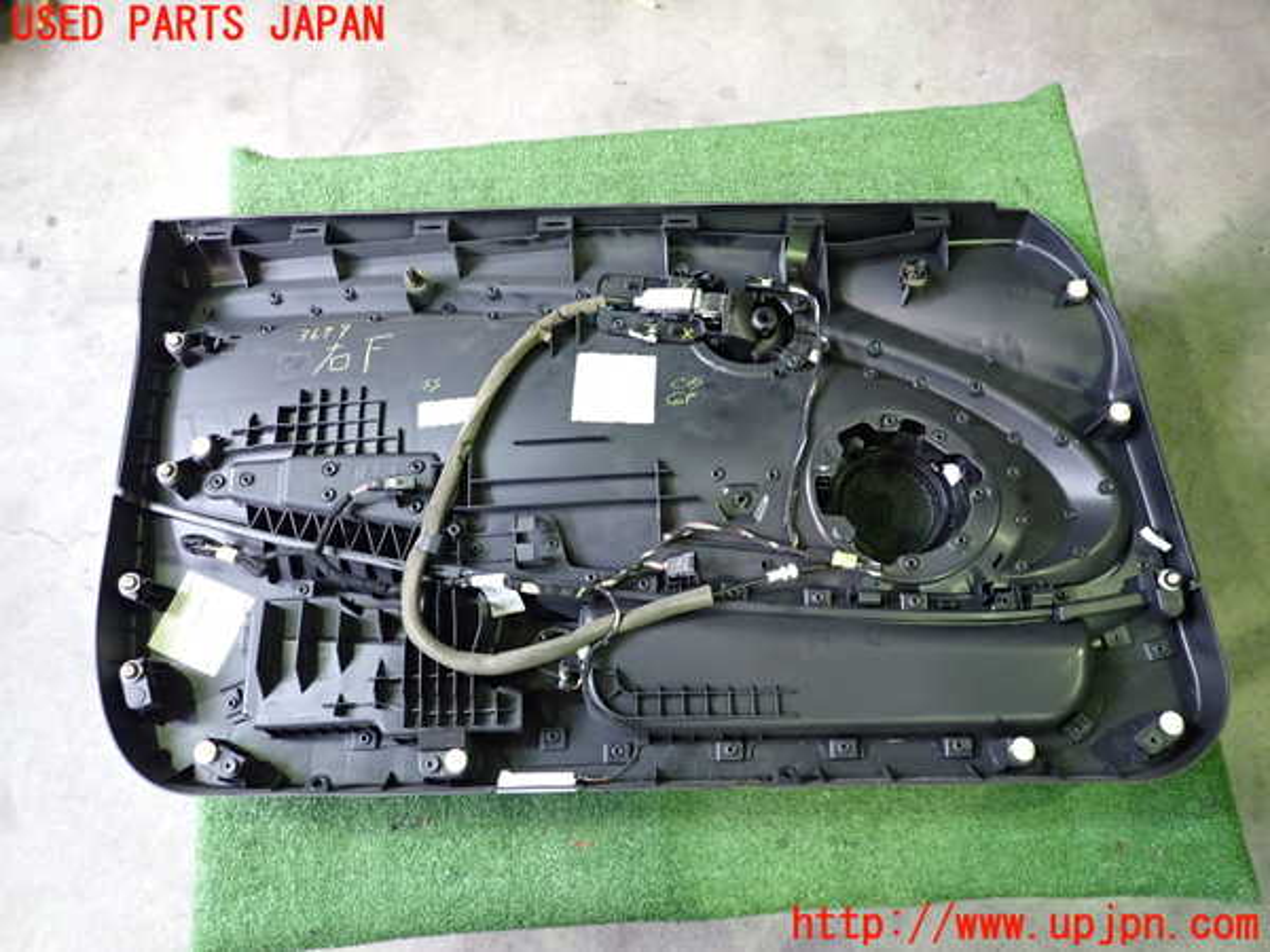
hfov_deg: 69.4
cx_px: 635
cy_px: 476
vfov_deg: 54.9
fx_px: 917
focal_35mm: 25
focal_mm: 4.5
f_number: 2
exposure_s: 1/30
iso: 500
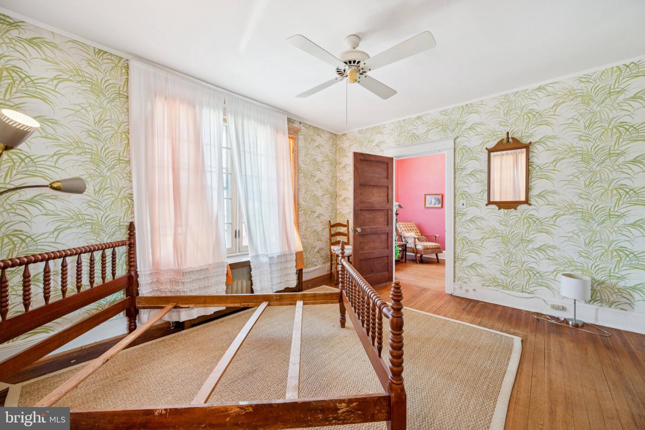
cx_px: 322
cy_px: 215
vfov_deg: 81.2
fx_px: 251
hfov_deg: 104.3
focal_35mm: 14
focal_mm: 14
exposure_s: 1/10
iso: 400
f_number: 7.1
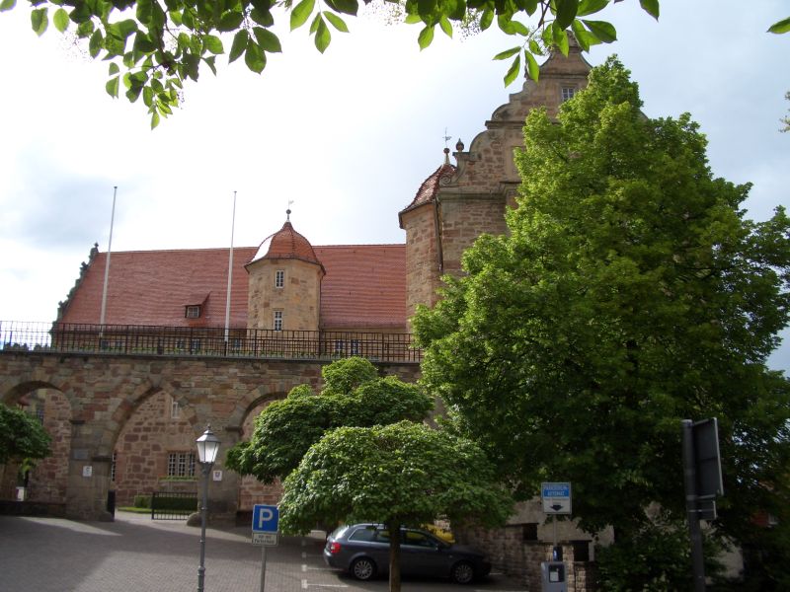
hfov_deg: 52.6
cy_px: 296
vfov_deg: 40.7
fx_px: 799
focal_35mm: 35
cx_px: 395
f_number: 4.3
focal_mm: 5.8
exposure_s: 1/250
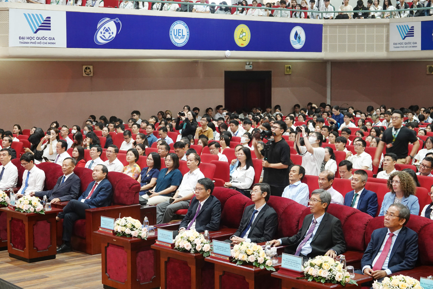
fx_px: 818
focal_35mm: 68
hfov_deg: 29.7
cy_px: 144
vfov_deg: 20.0
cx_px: 216
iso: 800
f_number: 3.5
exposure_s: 1/30
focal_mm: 24.79
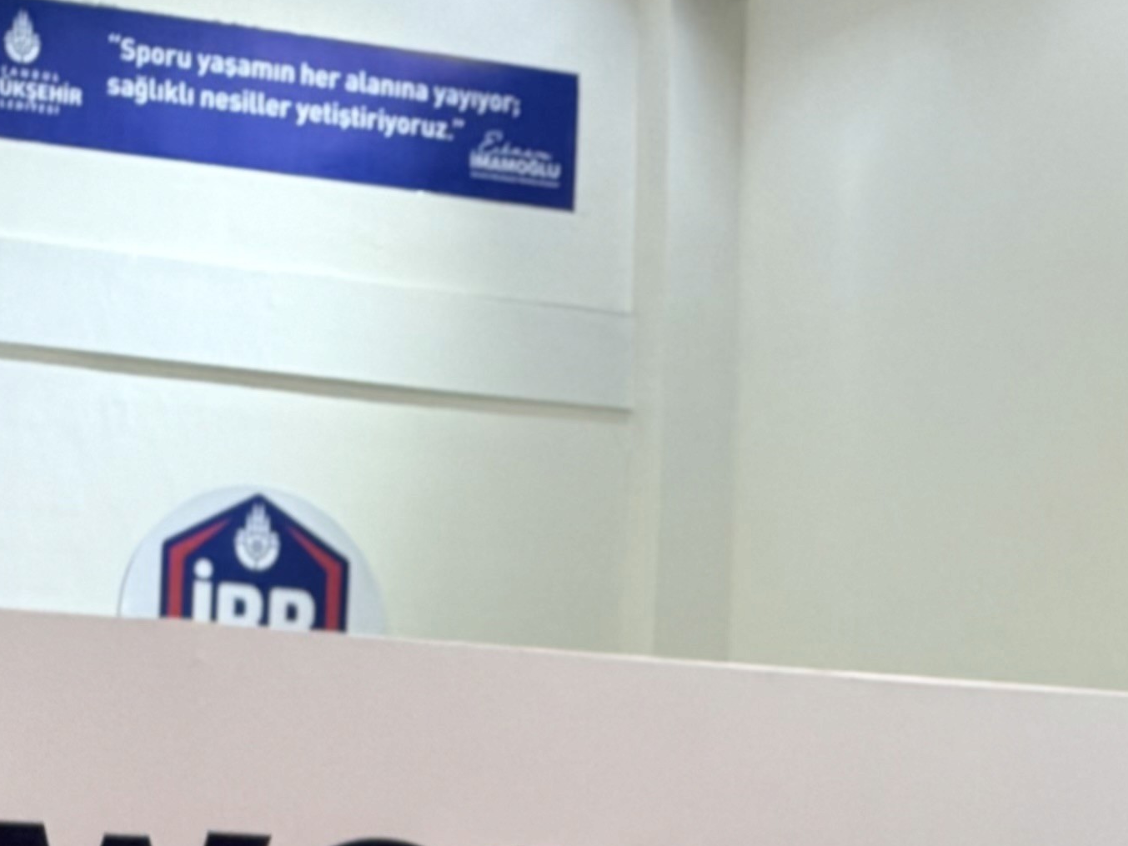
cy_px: 1077
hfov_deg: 13.8
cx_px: 591
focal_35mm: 143
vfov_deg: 10.2
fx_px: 4660
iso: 100
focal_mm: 6.76
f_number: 1.78
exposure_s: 1/50
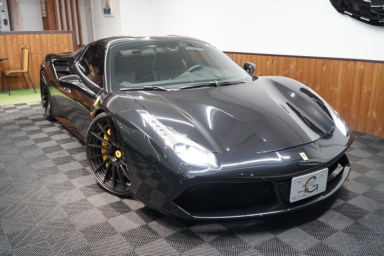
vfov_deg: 43.6
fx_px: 320
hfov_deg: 61.9
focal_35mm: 30
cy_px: 128
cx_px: 192
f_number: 4
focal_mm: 20
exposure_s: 1/60
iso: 1250
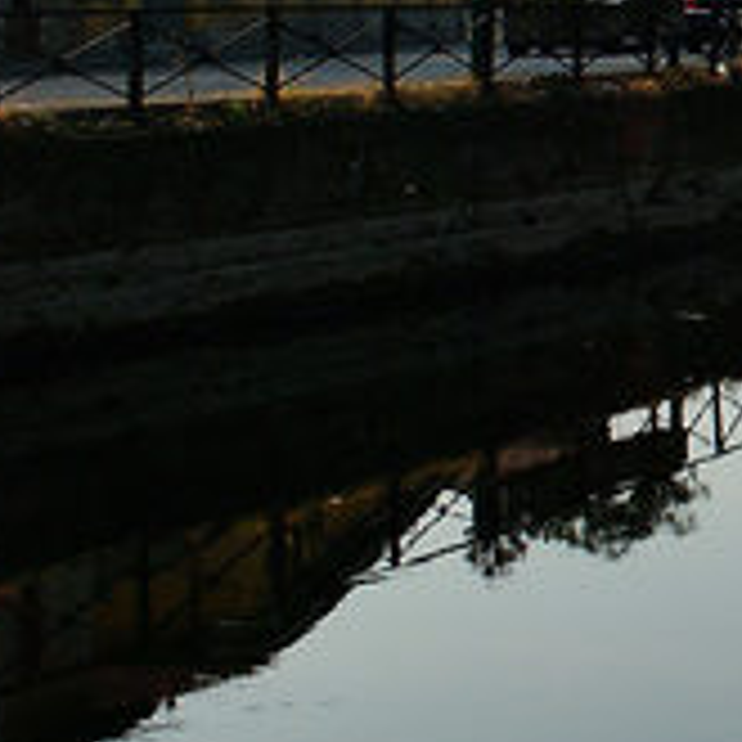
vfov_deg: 13.3
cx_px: 1246
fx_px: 3153
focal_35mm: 130
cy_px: 88
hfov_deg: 12.5
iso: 200
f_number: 5.6
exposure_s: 1/400
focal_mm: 28
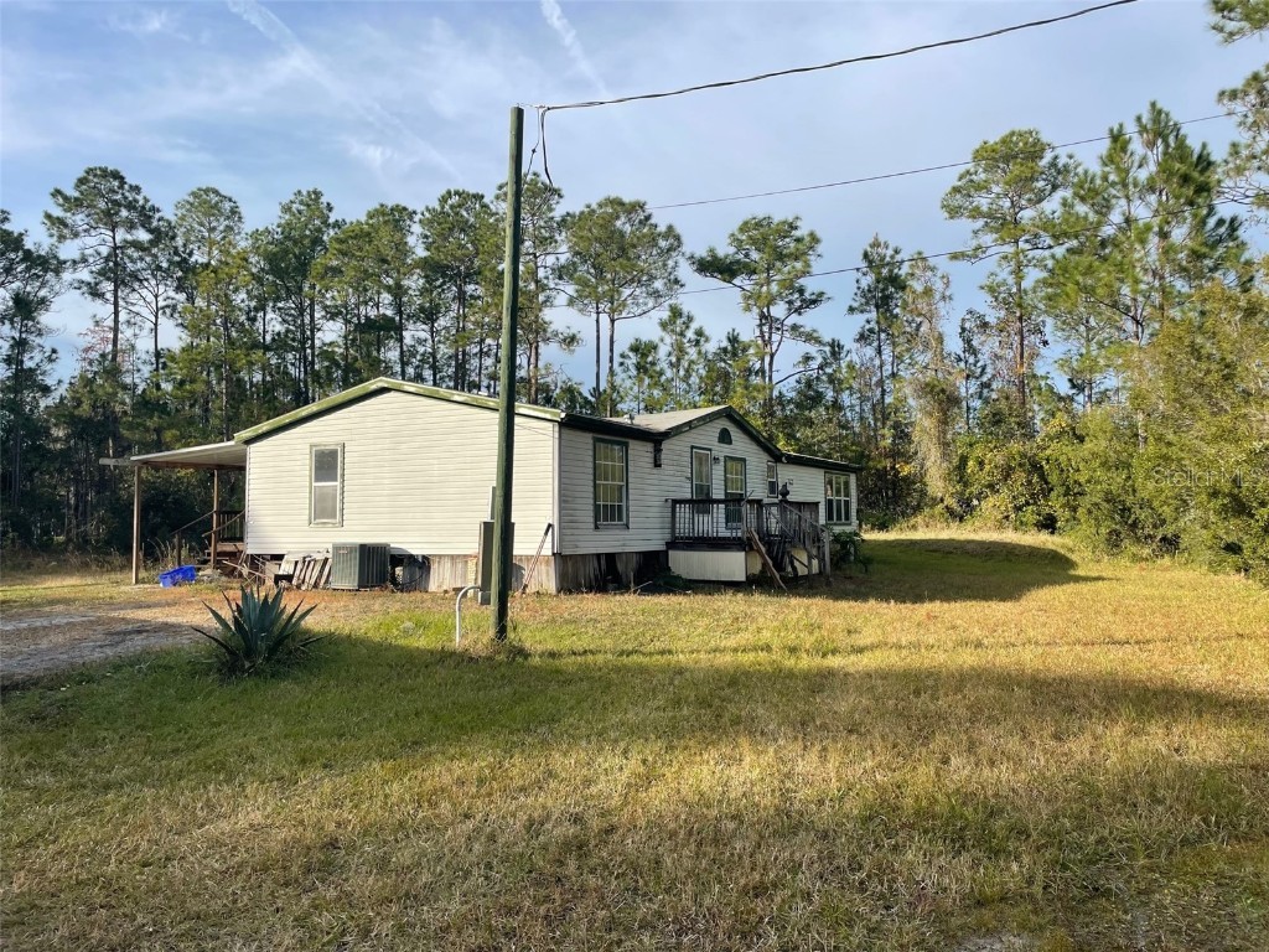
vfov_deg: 53.1
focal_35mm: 26
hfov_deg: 67.3
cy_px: 476
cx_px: 634
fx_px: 953
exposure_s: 1/2959
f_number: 1.6
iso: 32
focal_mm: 4.2
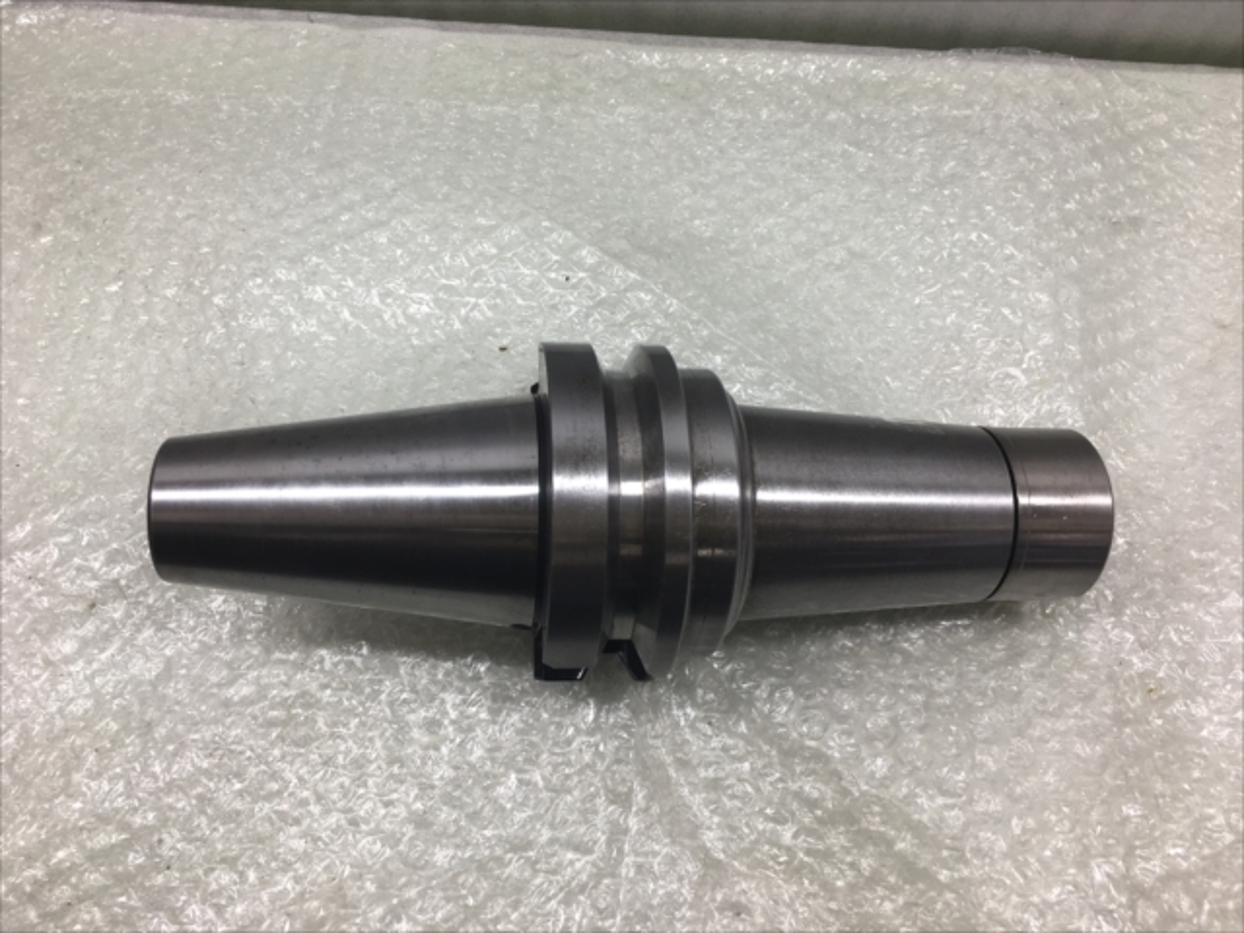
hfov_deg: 61.7
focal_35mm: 29
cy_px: 466
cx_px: 622
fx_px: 1042
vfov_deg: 48.2
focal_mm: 4.15
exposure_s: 1/120
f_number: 2.2
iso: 32
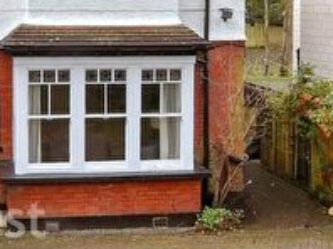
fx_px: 490
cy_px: -50
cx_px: 39
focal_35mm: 51
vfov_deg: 25.6
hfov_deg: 35.5
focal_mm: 10
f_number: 8
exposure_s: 1/50
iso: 160
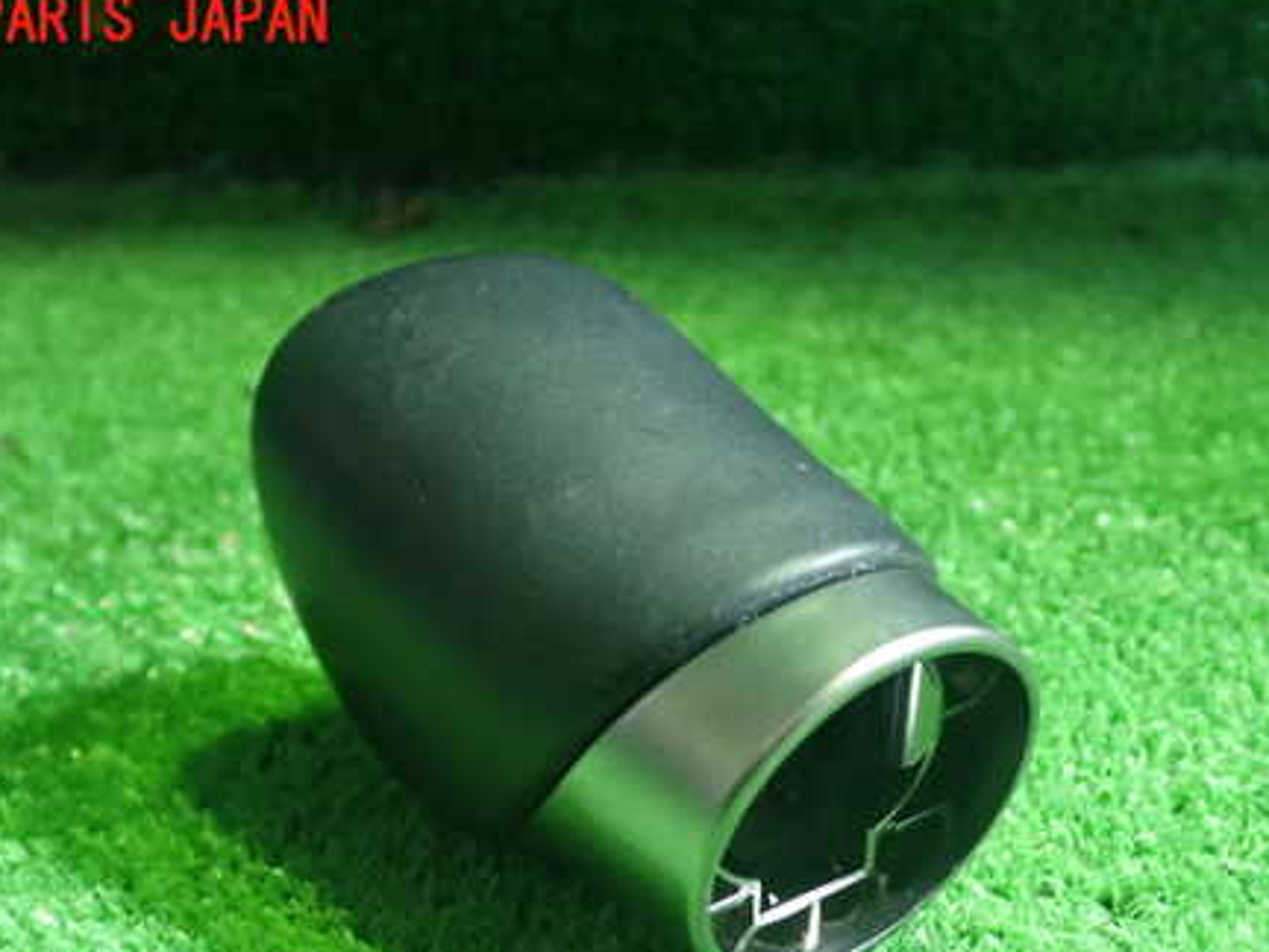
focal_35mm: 50
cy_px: 646
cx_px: 676
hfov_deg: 38.2
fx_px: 1833
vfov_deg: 28.9
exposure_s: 1/25
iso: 800
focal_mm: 6.37
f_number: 2.5
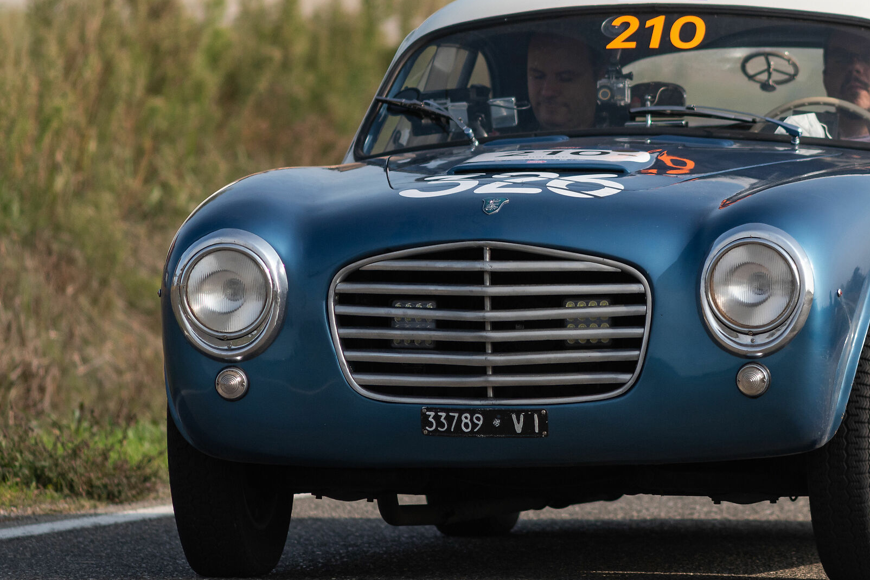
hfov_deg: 4.6
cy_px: 224
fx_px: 10852
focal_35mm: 449
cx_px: 603
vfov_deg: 3.1
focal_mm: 300
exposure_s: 1/4000
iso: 400
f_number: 4
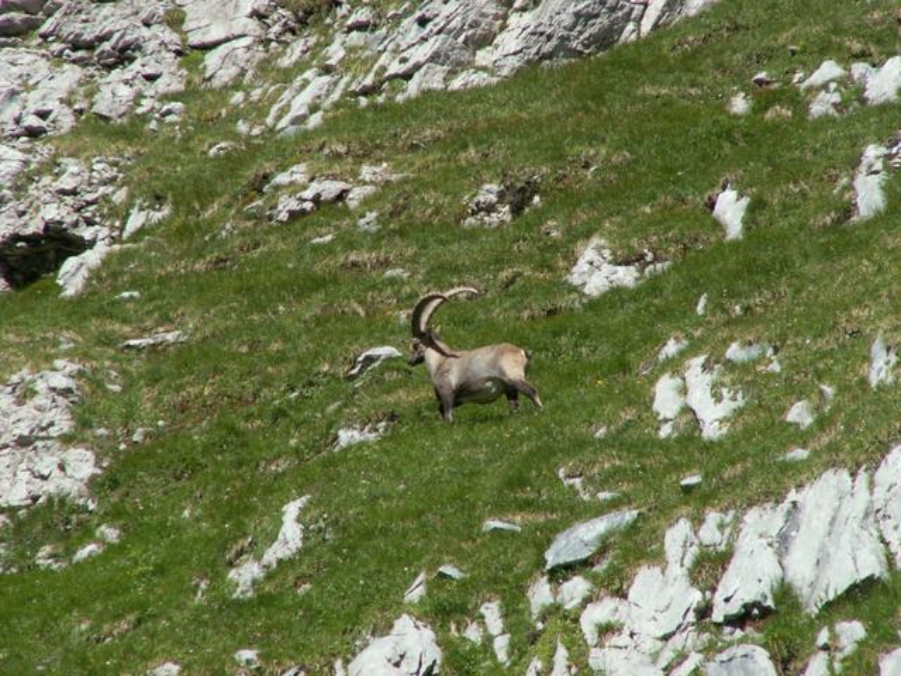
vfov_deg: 3.7
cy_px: 338
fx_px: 10333
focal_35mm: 397
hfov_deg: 5.0
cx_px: 450
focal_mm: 65.81
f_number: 4.5
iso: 50
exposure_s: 1/320
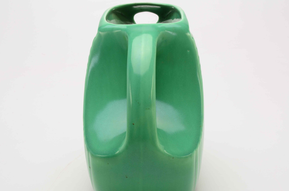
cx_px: 145
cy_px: 107
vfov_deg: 22.7
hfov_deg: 33.7
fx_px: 477
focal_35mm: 60
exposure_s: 1/160
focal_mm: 35
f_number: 25
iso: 100
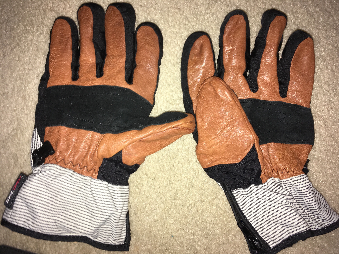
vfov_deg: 48.2
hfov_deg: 61.7
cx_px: 170
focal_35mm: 29
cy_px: 127
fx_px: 284
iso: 25
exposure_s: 1/25
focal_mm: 4.15
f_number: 2.2
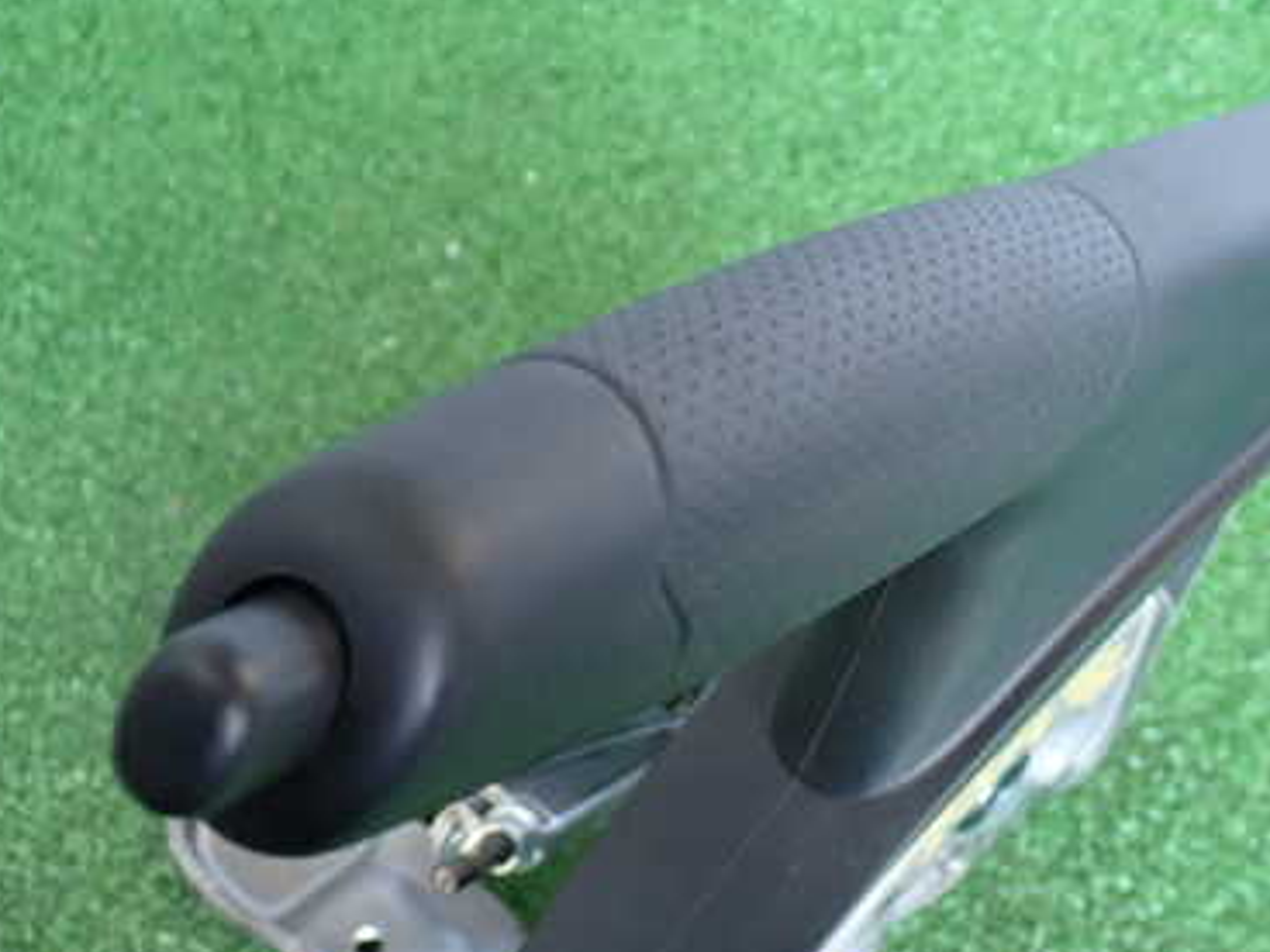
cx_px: 818
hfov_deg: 31.0
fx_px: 2275
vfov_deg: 23.6
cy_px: 566
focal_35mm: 62
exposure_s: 1/40
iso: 250
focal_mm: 6.83
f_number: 2.7
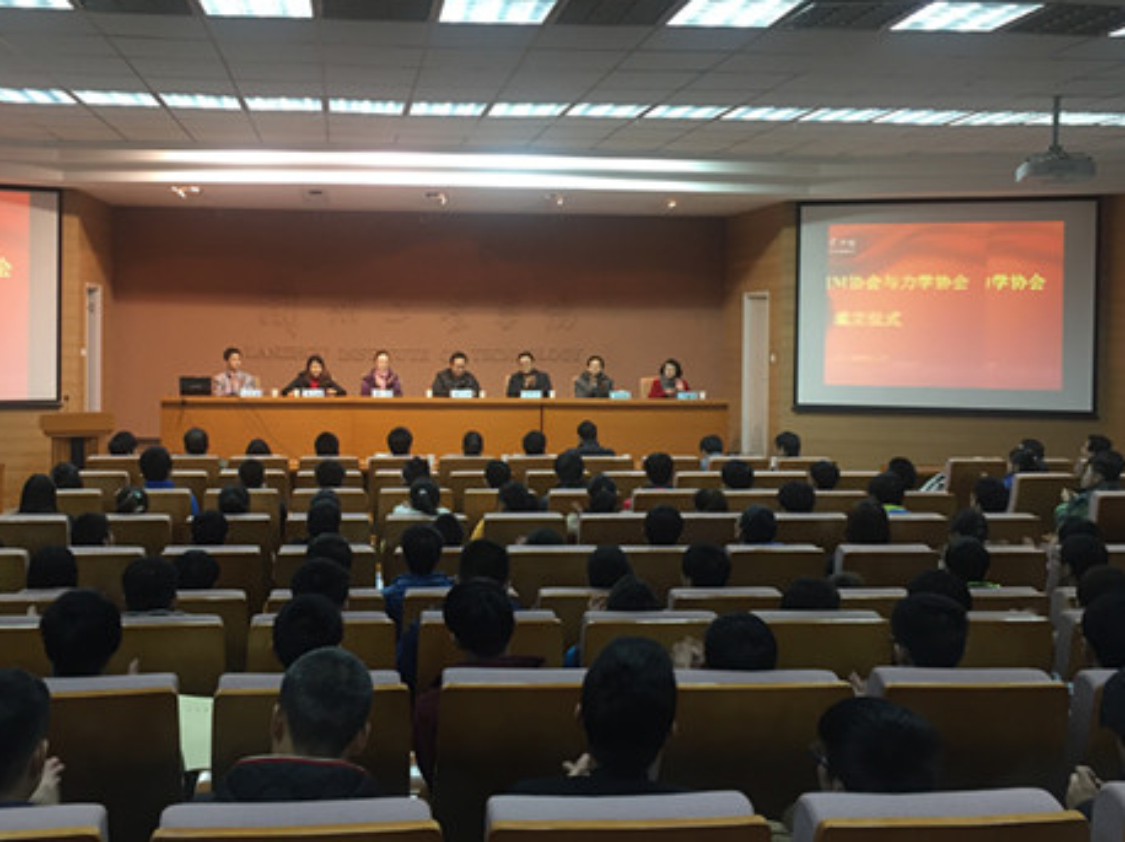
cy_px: 341
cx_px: 430
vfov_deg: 37.6
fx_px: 1234
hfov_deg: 48.6
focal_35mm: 38
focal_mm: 4.15
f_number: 2.2
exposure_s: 1/33
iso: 100
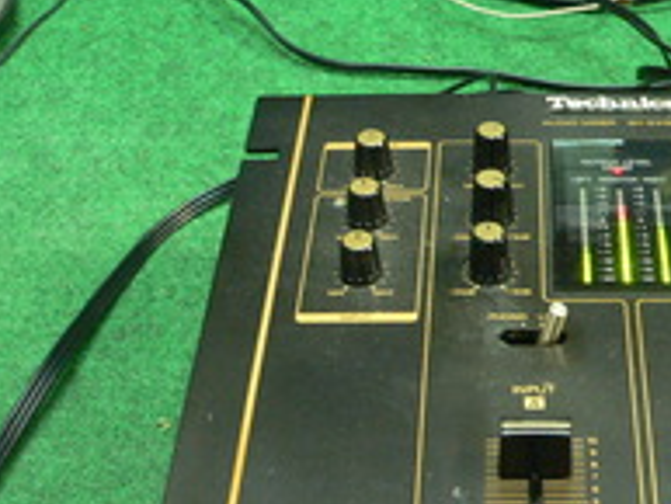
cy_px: 478
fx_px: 1377
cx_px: 539
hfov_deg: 26.9
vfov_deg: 20.2
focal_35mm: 71
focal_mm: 6
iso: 200
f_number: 2.8
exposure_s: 1/5
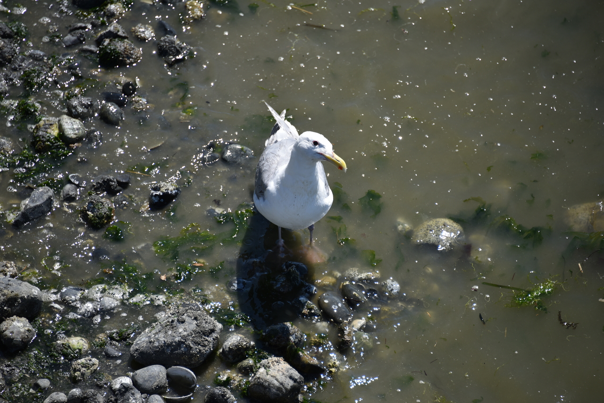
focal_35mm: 300
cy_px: 202
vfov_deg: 4.6
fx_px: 5034
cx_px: 302
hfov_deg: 6.9
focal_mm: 300
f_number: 5.6
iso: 125
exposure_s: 1/640
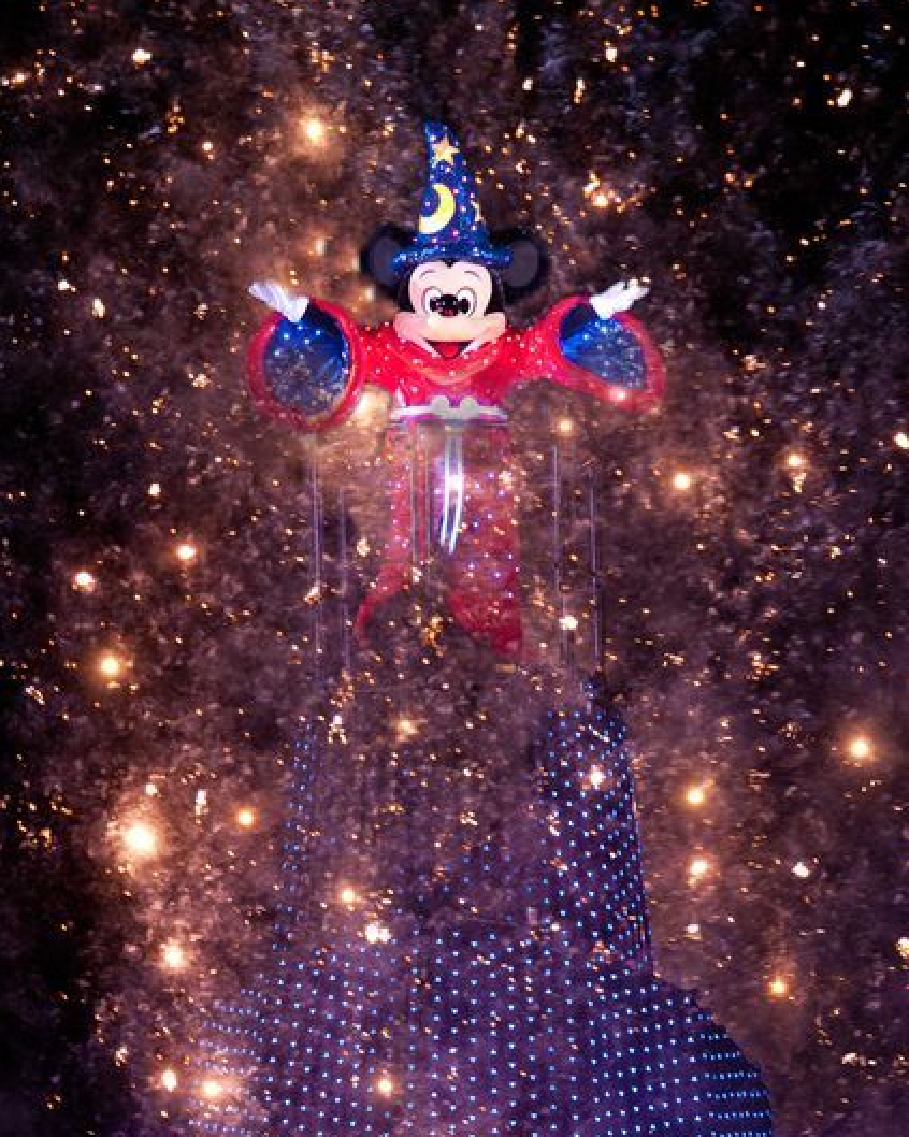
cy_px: 630
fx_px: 22908
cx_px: 454
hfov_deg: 2.3
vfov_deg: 2.8
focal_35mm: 681
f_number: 4.5
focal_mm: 400
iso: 2000
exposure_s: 1/250
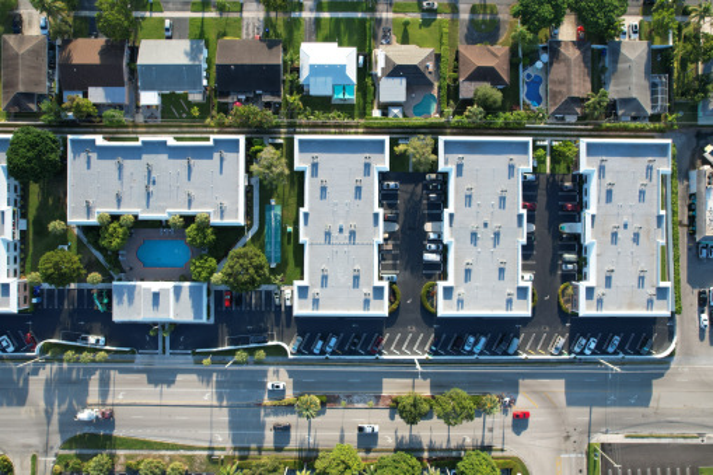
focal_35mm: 22
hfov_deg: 78.6
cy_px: 238
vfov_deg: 57.2
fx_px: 436
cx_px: 356
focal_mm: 8.38
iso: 110
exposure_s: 1/500
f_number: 2.8
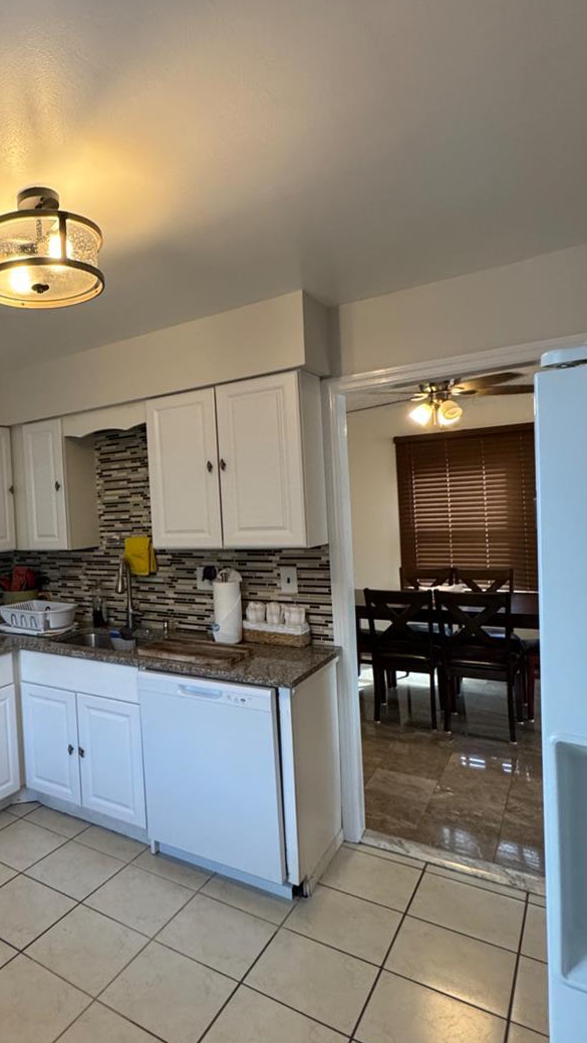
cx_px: 54
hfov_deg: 46.3
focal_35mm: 22
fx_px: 609
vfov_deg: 81.2
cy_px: 520
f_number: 2.2
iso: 320
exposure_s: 1/120
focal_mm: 2.22
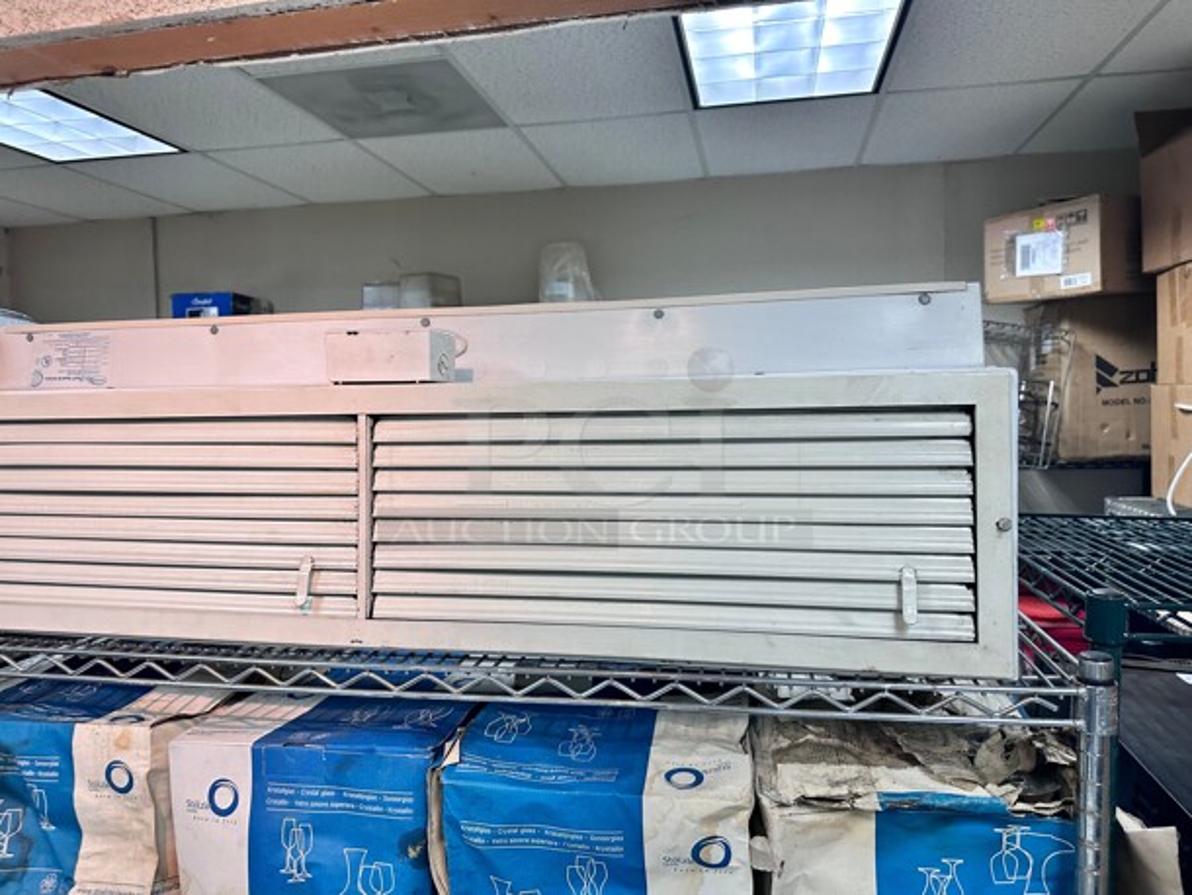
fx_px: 827
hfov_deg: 71.6
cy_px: 448
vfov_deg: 56.8
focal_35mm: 24
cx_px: 596
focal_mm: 6.86
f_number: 1.78
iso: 200
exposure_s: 1/120
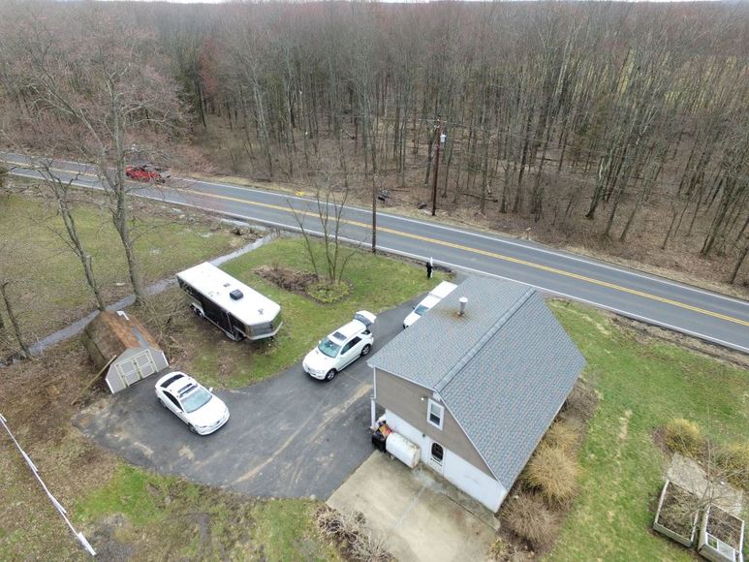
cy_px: 281
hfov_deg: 81.7
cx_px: 374
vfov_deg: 66.0
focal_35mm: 20
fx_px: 433
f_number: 2.8
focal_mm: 3.61
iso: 100
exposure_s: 1/158
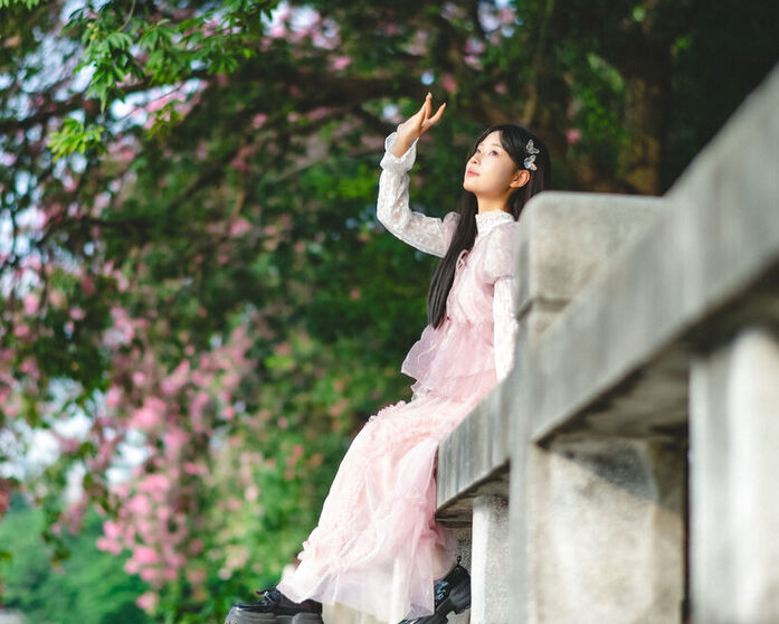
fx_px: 1891
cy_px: 277
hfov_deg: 23.3
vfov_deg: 18.7
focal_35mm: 82
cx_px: 372
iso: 400
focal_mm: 58
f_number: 1.8
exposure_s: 1/5000
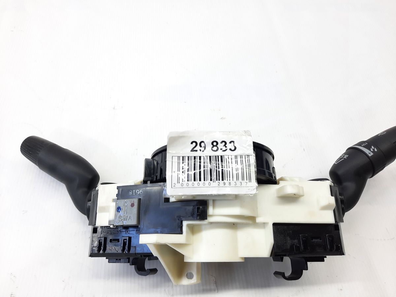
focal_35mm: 25
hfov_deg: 69.4
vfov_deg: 54.9
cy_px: 148
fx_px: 286
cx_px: 198
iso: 80
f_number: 2
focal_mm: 4.6
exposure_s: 1/50
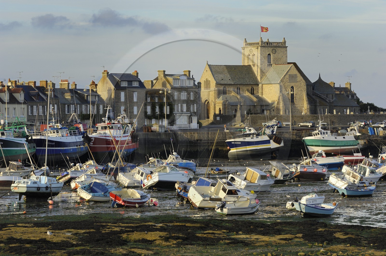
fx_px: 1863
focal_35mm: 174
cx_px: 193
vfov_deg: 7.9
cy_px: 128
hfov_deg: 11.8
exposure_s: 1/125
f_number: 6.3
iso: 100
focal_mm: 116
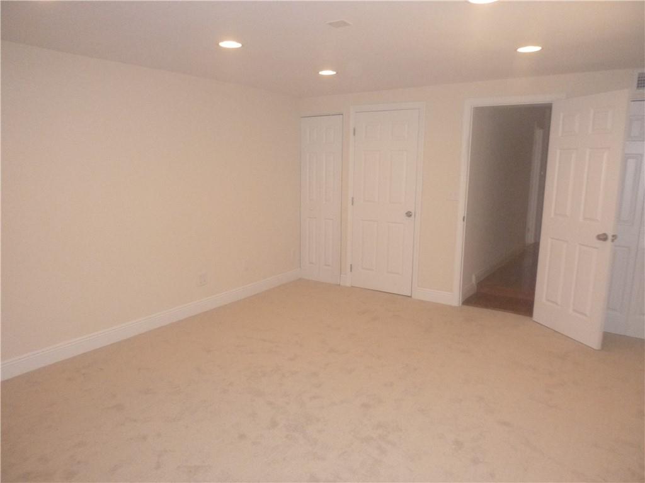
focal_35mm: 25
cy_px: 242
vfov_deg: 54.9
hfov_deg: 69.4
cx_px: 322
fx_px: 466
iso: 500
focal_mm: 4.5
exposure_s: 1/60
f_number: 3.9
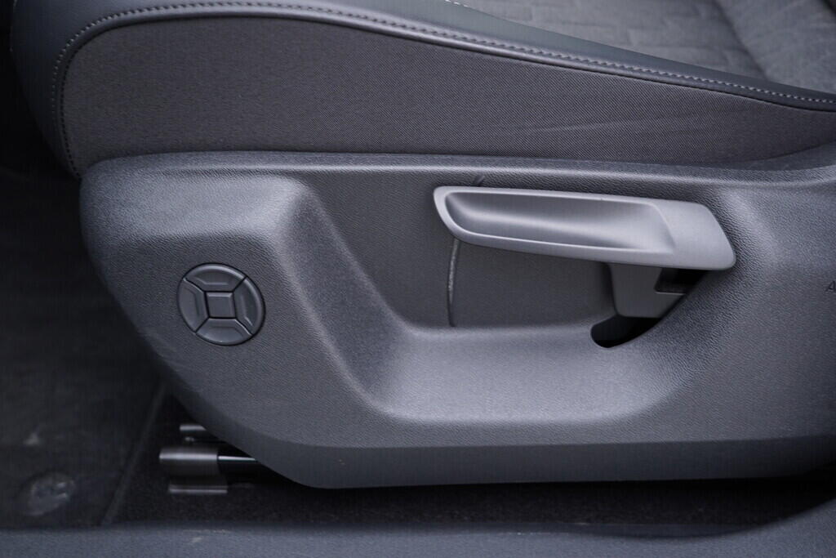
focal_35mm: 36
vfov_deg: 36.9
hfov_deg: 53.1
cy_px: 279
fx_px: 836
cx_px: 418
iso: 250
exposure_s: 1/40
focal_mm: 24
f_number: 2.8
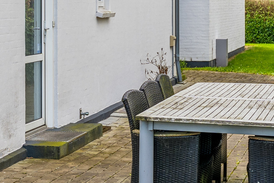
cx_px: 193
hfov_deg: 18.0
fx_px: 860
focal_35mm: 113
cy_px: 10
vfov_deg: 12.0
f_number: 8
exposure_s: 1/250
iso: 200
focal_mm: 33
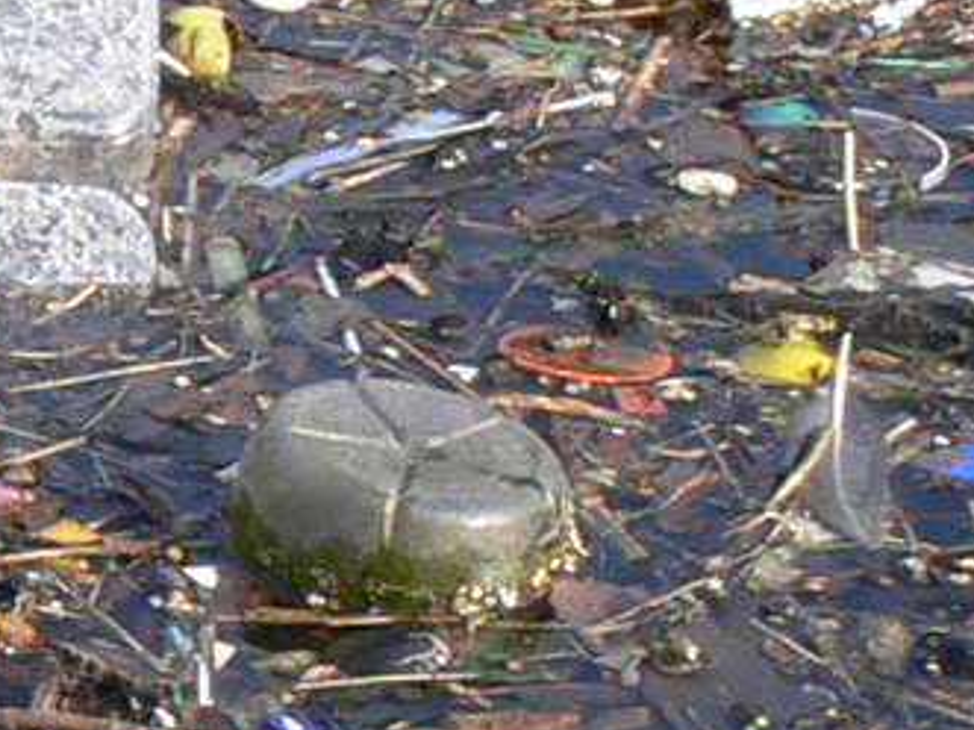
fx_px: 8044
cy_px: 674
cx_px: -886
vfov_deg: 5.2
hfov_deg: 6.7
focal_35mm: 286
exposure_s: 1/125
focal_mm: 7.7
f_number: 5.6
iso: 80
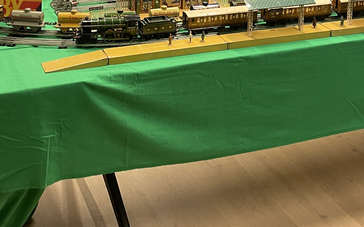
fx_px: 625
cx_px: 182
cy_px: -54
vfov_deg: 19.3
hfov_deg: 32.5
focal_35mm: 63
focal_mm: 4.2
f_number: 1.6
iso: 200
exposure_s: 1/50
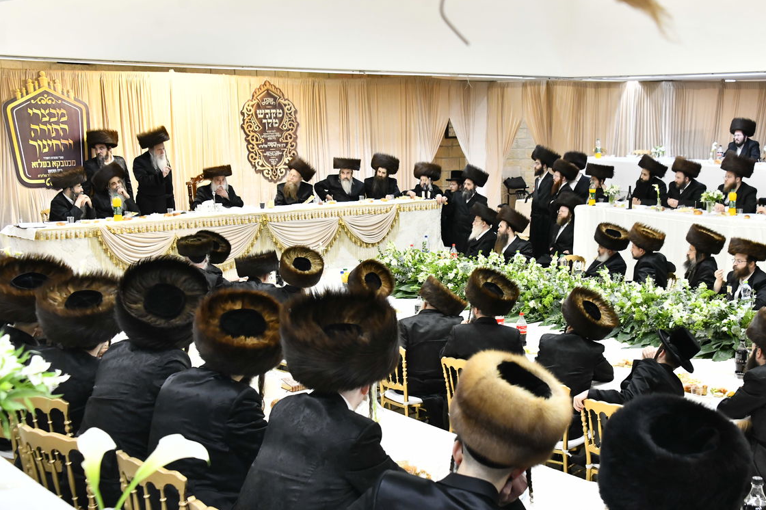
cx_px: 445
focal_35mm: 50
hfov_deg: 39.5
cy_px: 271
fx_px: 1064
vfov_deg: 27.0
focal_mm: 40
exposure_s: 1/160
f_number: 5.6
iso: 2000
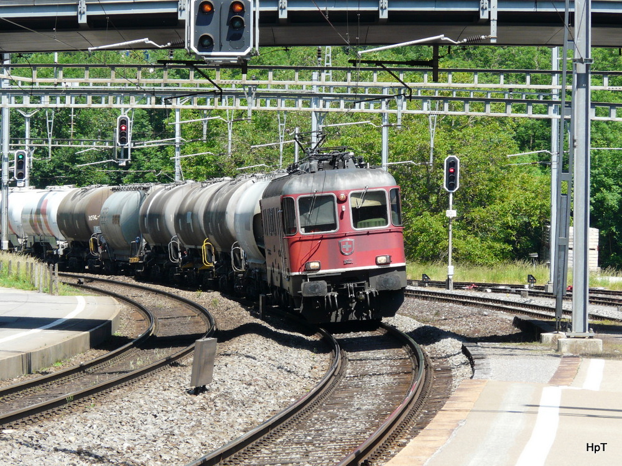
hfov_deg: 8.5
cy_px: 233
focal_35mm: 234
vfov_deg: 6.4
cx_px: 311
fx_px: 4205
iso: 100
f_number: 5.6
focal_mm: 38.4
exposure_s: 1/200
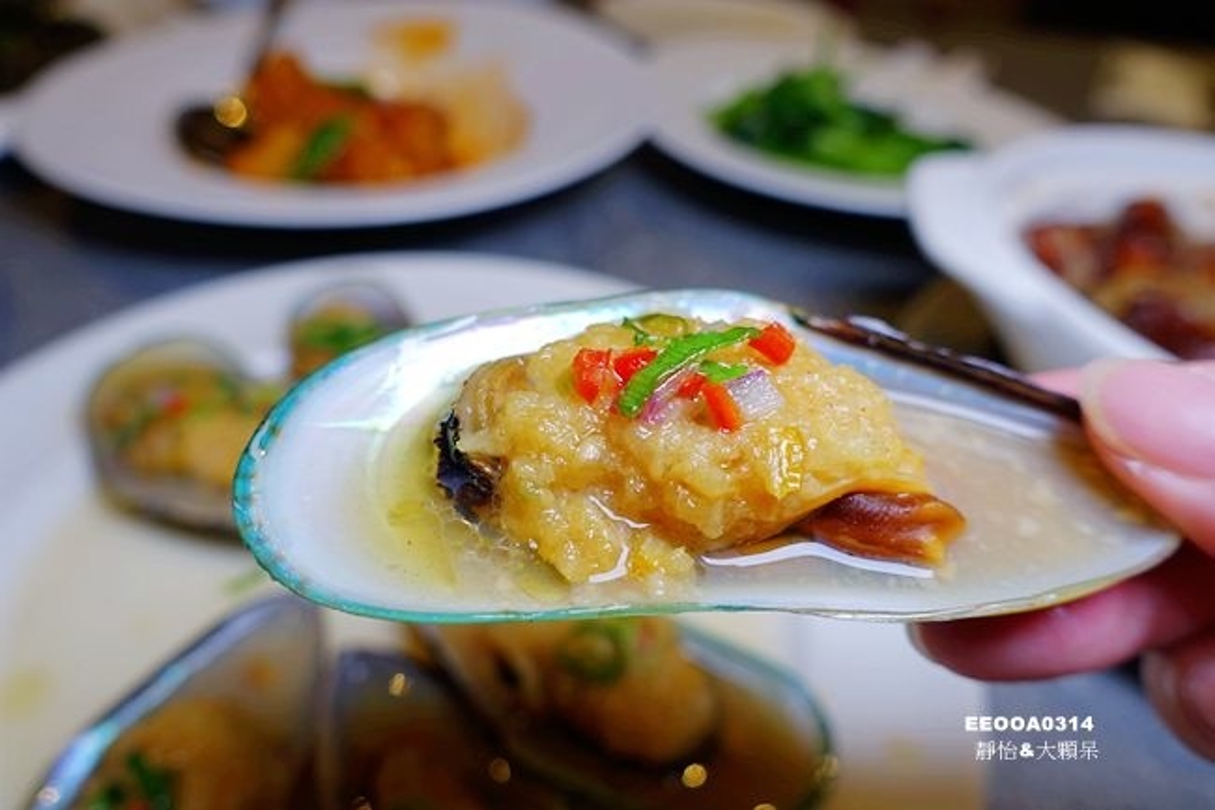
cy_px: 405
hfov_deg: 73.8
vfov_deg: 53.1
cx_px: 608
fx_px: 810
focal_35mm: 24
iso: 125
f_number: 2.8
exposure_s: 1/40
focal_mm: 8.8
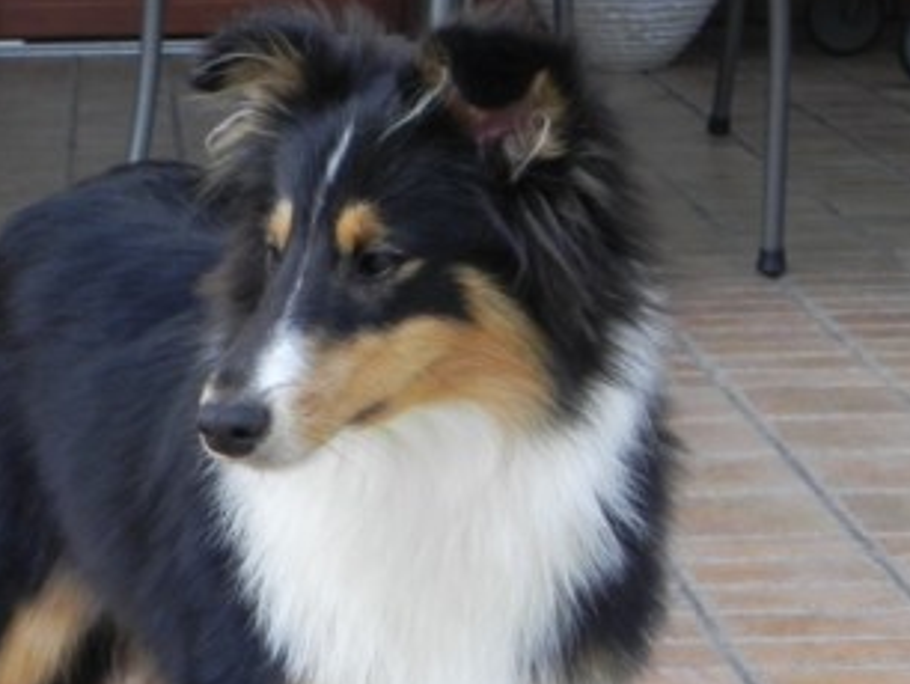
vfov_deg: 10.7
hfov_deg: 14.3
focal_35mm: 138
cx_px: 315
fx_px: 3631
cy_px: 509
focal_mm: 11.8
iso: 160
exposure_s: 1/145
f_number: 4.5
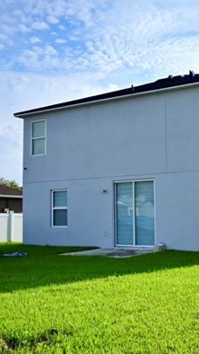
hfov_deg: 26.1
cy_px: 190
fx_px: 422
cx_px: 158
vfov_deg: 45.4
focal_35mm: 45
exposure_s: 1/8000
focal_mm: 16
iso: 400
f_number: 3.5
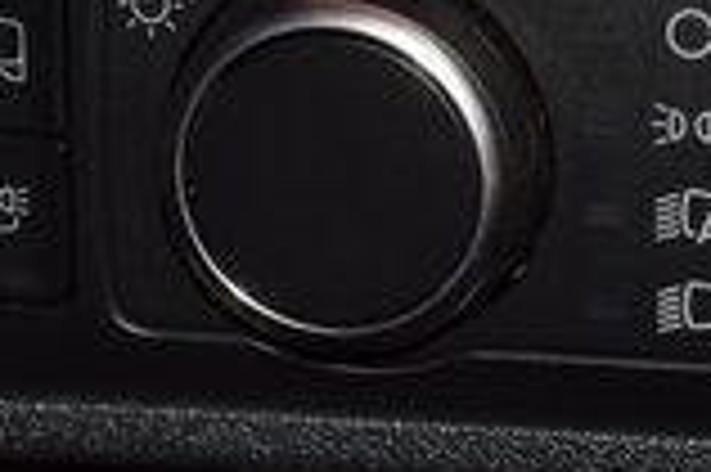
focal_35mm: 425
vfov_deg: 3.2
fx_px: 8385
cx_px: 382
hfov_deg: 4.9
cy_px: 164
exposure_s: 1/125
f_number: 8
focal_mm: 70
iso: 100
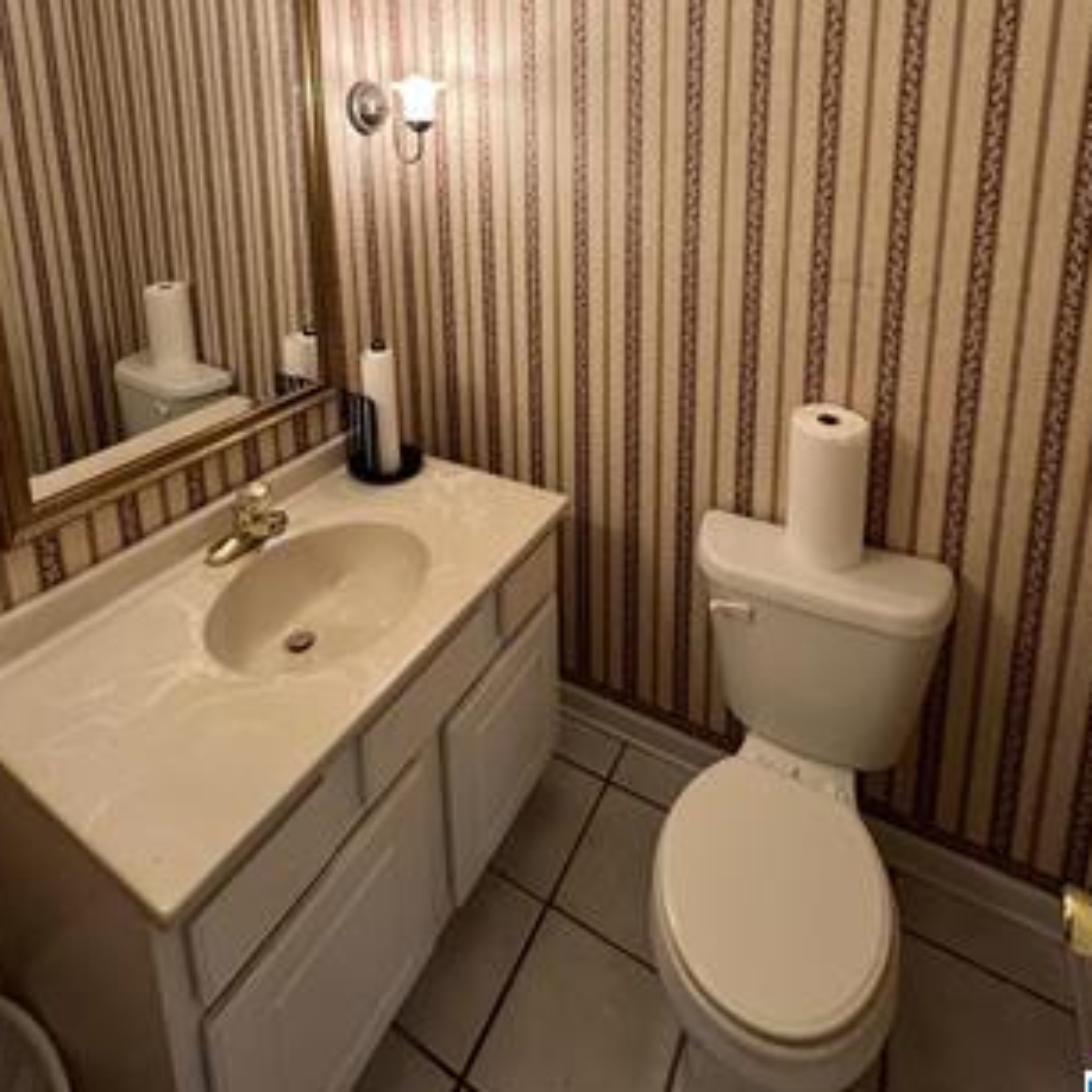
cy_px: 250
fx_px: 642
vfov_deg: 73.9
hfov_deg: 80.7
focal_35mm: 18
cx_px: 532
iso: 125
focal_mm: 1.57
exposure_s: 1/120
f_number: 1.8
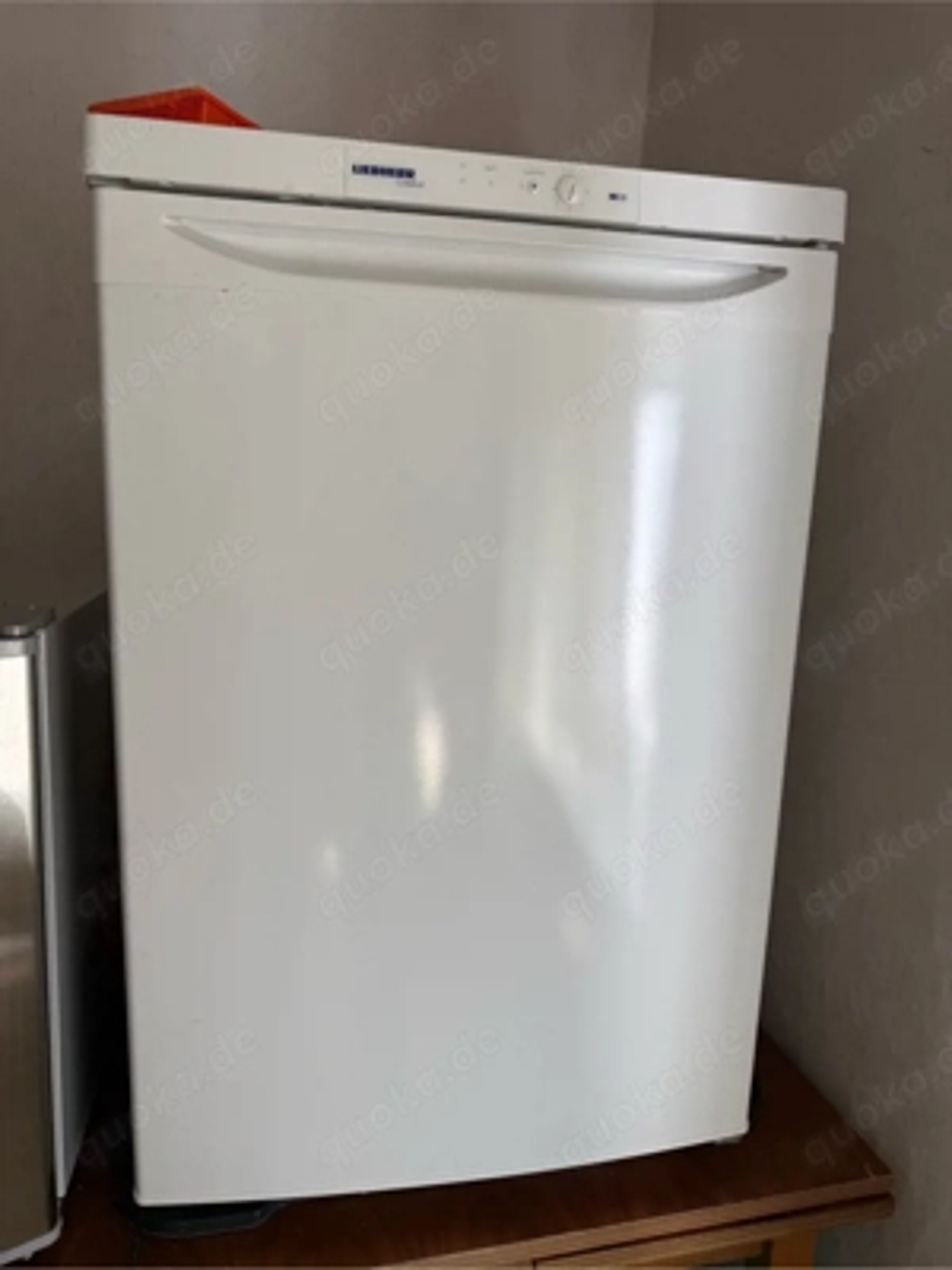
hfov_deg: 56.8
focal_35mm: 24
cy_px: 635
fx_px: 880
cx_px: 476
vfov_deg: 71.6
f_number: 1.78
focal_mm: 6.76
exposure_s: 1/162
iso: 64
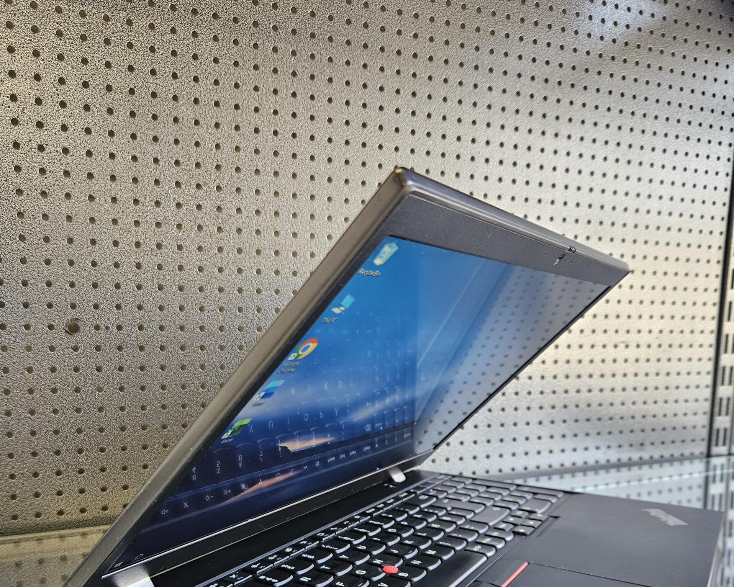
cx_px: 367
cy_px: 427
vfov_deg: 47.0
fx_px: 652
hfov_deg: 58.8
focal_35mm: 30
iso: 500
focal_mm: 5.4
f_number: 1.8
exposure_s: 1/100
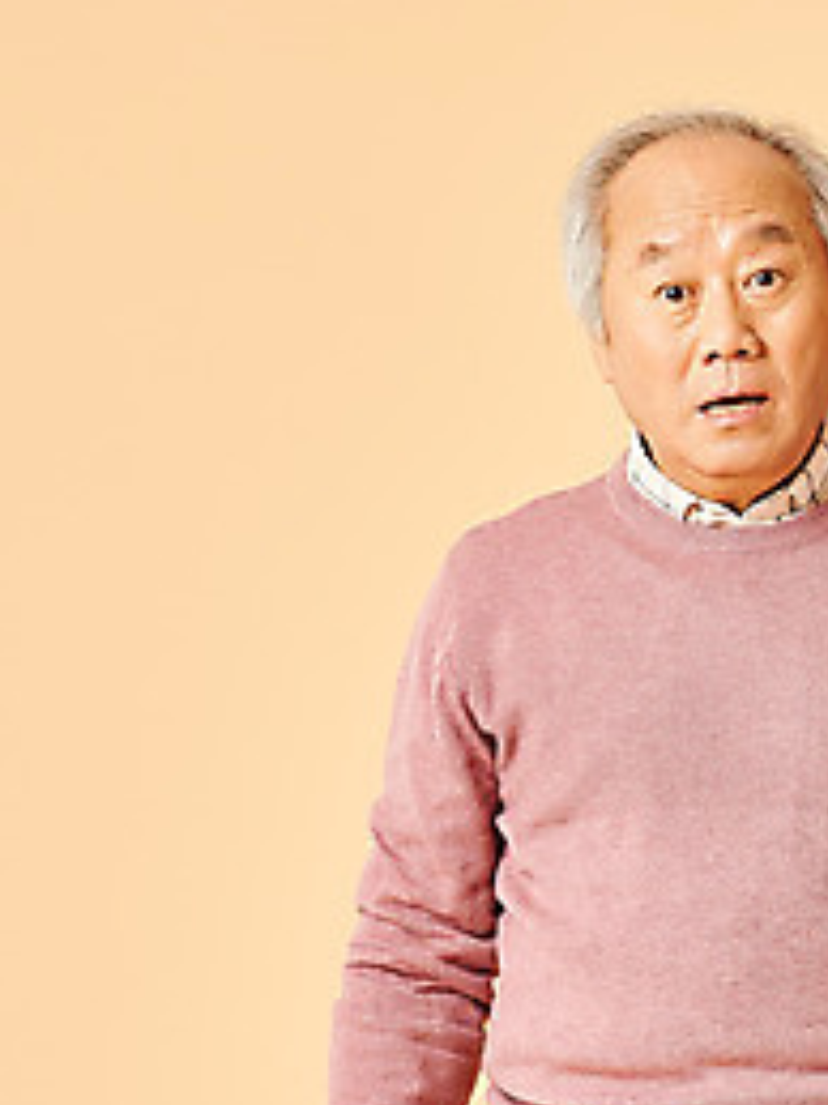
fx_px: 7820
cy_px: 725
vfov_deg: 8.1
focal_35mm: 245
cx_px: 924
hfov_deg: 6.0
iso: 100
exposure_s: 1/125
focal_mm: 110
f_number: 8
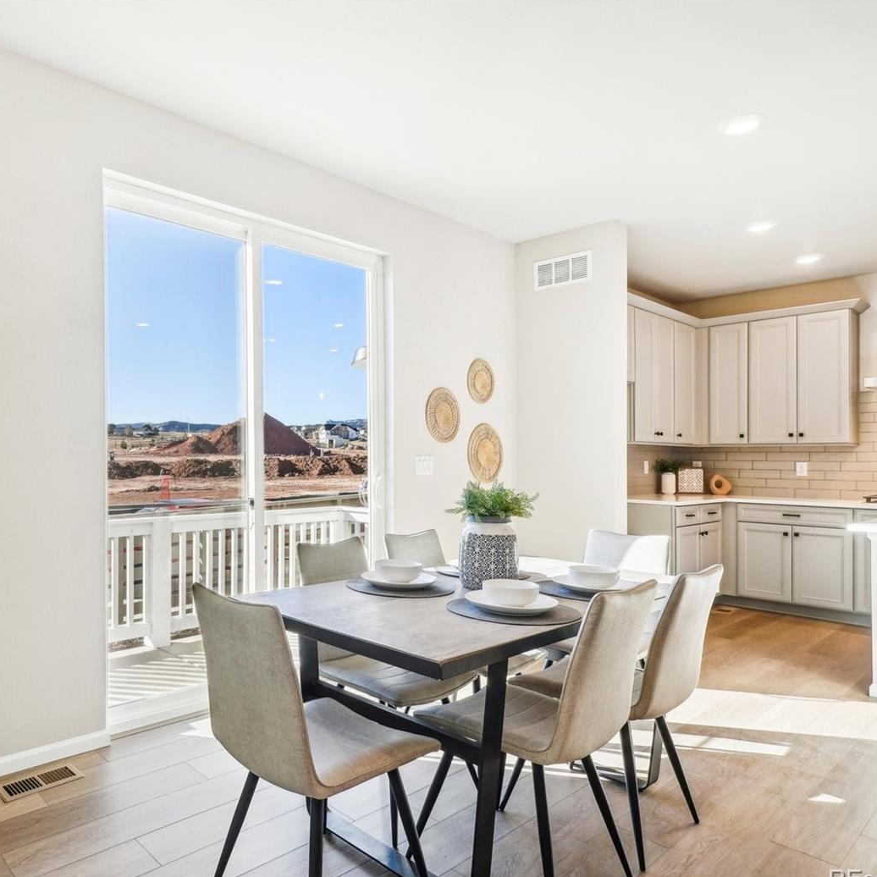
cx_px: 289
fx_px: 621
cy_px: 445
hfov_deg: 68.4
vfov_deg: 70.5
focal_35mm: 22
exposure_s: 1/60
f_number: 8
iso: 100
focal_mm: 11
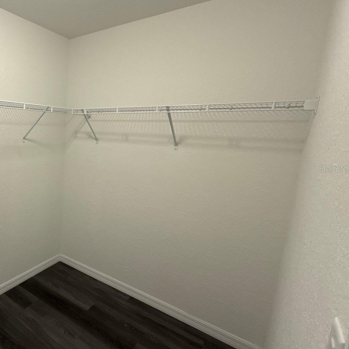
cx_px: 46
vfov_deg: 69.6
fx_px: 251
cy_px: 169
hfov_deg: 60.7
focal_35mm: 22
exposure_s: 1/120
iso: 200
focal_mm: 2.22
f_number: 2.2
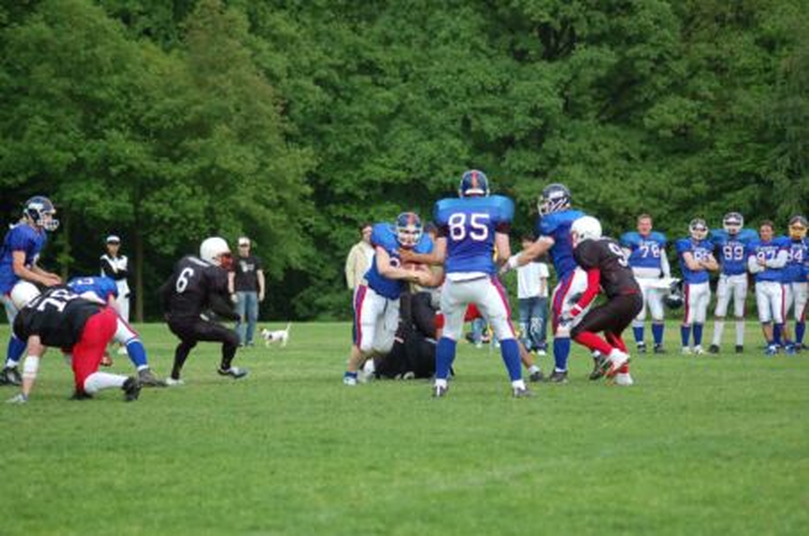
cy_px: 268
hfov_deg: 12.5
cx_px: 404
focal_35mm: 165
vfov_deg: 8.3
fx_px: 3700
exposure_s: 1/1000
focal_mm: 110
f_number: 4.2
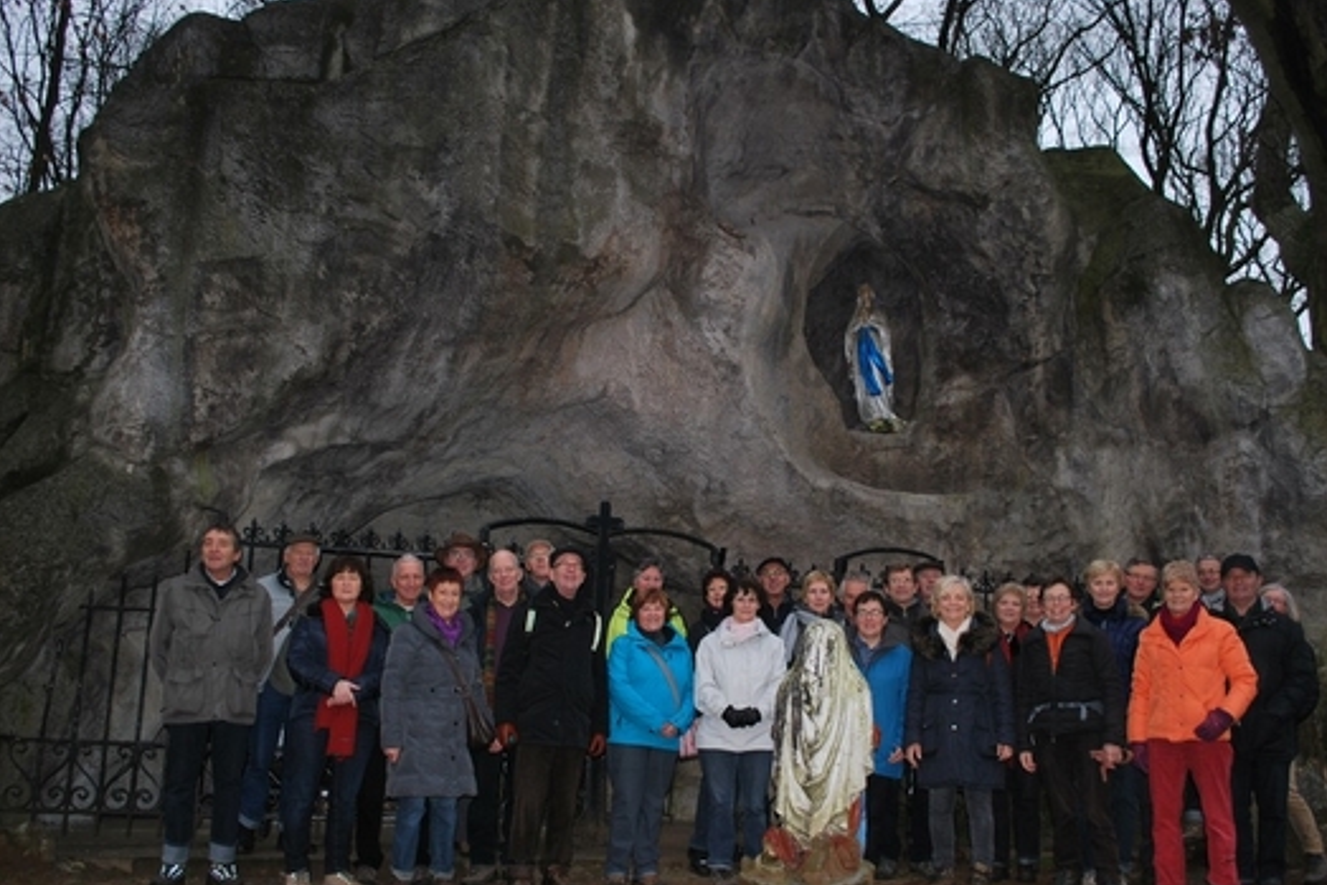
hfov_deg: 60.3
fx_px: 1143
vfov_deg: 42.3
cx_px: 688
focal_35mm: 31
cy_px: 475
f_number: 3.5
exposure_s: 1/60
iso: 220
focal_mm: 18
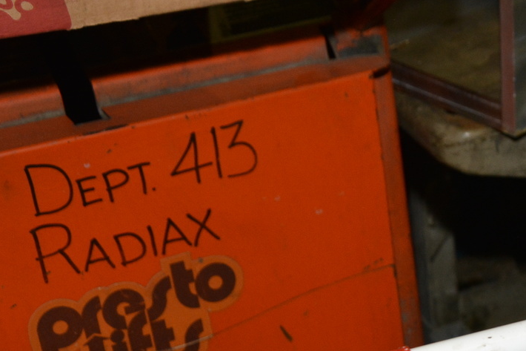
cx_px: 566
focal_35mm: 115
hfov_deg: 17.3
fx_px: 1680
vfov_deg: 11.7
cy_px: 387
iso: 800
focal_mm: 32
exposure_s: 1/60
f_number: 7.1
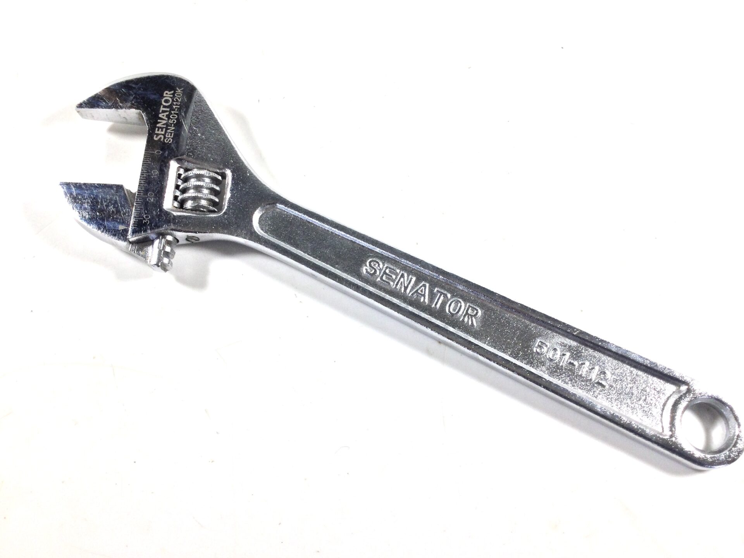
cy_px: 279
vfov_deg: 45.4
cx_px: 372
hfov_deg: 58.4
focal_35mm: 31
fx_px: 666
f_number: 2.4
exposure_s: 1/100
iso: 40
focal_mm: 3.3
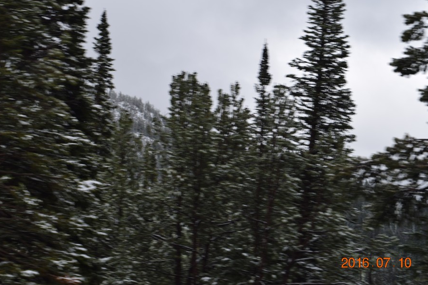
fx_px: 1124
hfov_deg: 21.6
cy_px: 124
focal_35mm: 95
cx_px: 212
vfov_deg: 14.5
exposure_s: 1/200
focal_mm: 55
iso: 100
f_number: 9
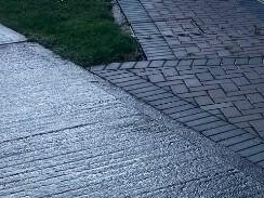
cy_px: -156
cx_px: 423
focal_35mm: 109
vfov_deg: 12.4
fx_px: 831
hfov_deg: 16.1
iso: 32
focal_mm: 4.2
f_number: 1.6
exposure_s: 1/410
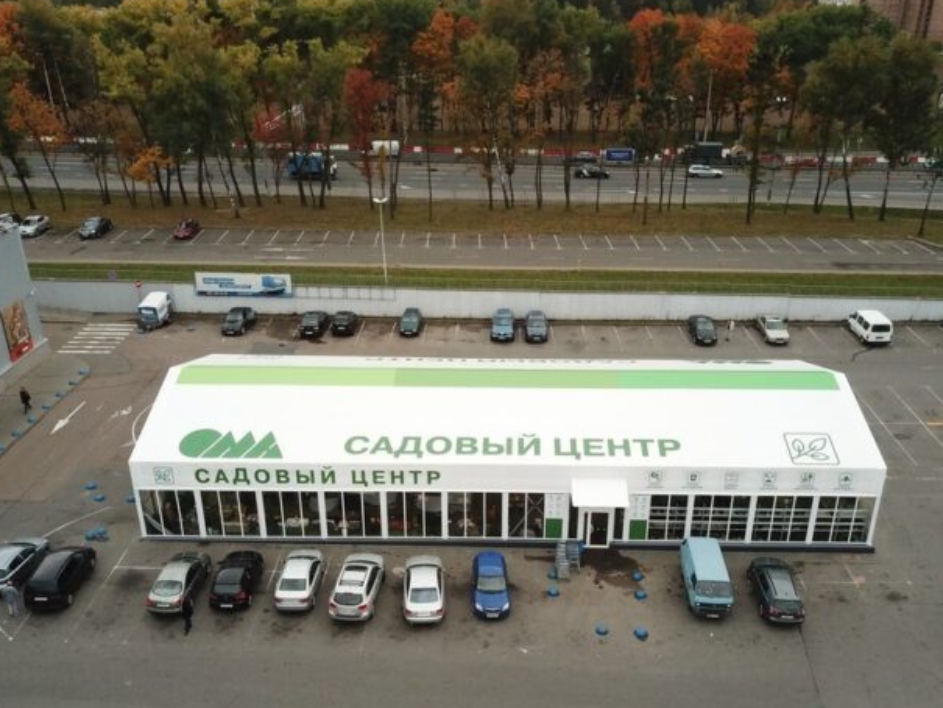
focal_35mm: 33
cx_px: 503
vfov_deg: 42.7
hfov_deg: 55.3
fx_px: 899
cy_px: 430
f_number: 2.2
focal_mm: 4.73
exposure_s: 1/1000
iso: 400
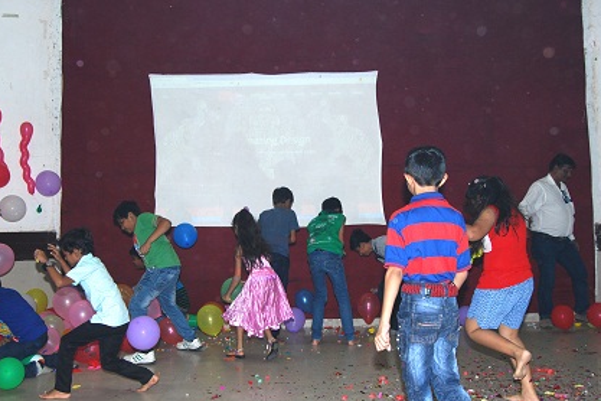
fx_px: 601
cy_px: 195
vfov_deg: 36.9
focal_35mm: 36
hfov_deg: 53.1
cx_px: 281
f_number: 6.3
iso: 400
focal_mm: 20
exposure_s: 1/100
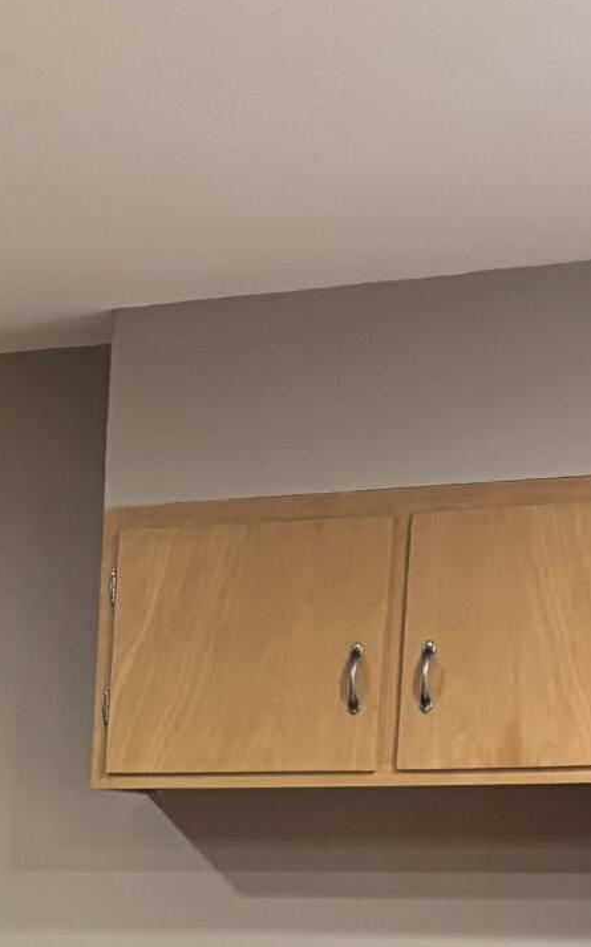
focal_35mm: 116
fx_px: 2992
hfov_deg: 10.1
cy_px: 1349
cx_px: -712
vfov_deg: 16.6
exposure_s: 1/60
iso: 400
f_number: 1.6
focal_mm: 5.96
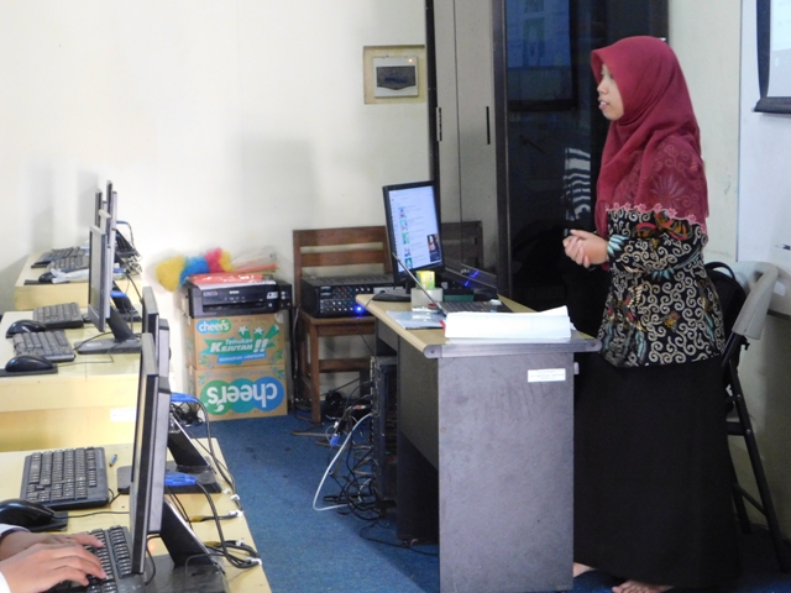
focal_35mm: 71
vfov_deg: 20.7
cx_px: 396
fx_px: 1622
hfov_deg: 27.4
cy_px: 296
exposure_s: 1/6
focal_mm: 12.6
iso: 800
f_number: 4.3
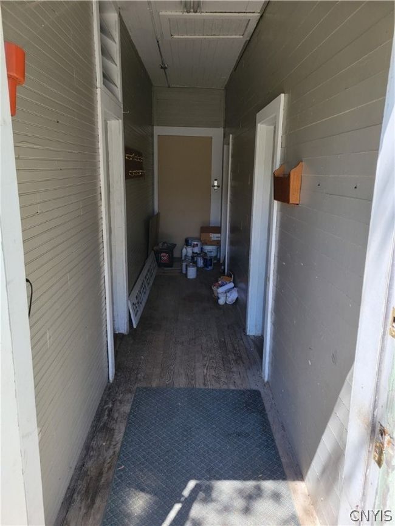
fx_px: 396
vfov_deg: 67.3
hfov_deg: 53.1
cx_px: 198
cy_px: 263
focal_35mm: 26
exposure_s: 1/265
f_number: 1.8
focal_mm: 5.4
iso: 40
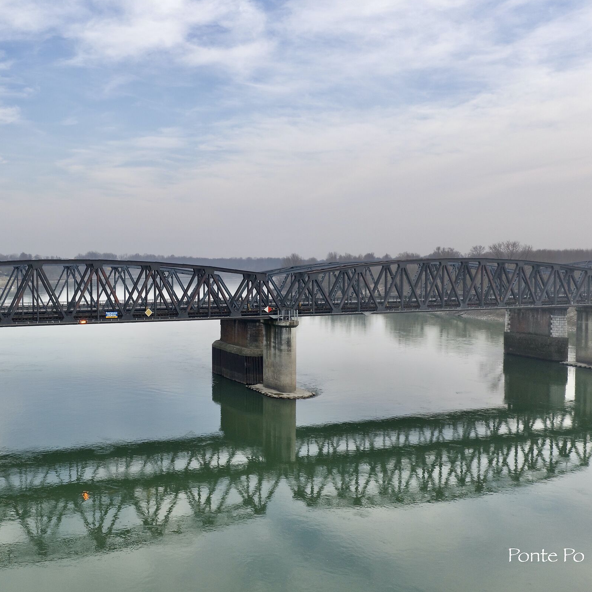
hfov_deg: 45.2
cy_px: 295
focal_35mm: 36
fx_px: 697
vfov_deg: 46.0
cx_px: 190
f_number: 5
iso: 100
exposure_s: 1/240
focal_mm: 10.26
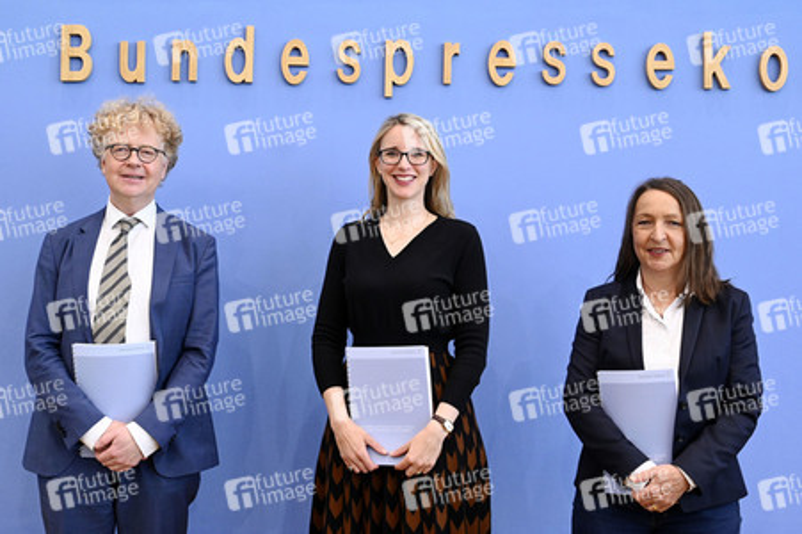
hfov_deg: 54.5
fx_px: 779
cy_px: 267
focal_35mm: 35
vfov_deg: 37.8
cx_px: 401
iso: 3200
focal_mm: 35
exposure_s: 1/400
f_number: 5.6
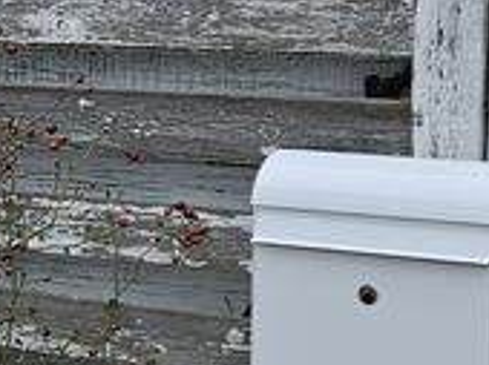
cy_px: 227
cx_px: -268
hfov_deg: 12.0
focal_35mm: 156
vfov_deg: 9.5
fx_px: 2201
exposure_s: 1/180
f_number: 1.8
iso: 80
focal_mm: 5.4
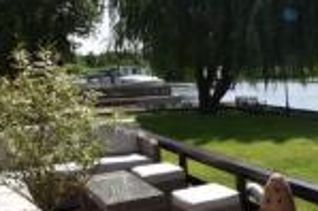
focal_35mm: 48
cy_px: 165
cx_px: 290
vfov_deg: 27.5
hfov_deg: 38.2
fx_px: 424
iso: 100
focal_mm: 10
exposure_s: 1/200
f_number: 10
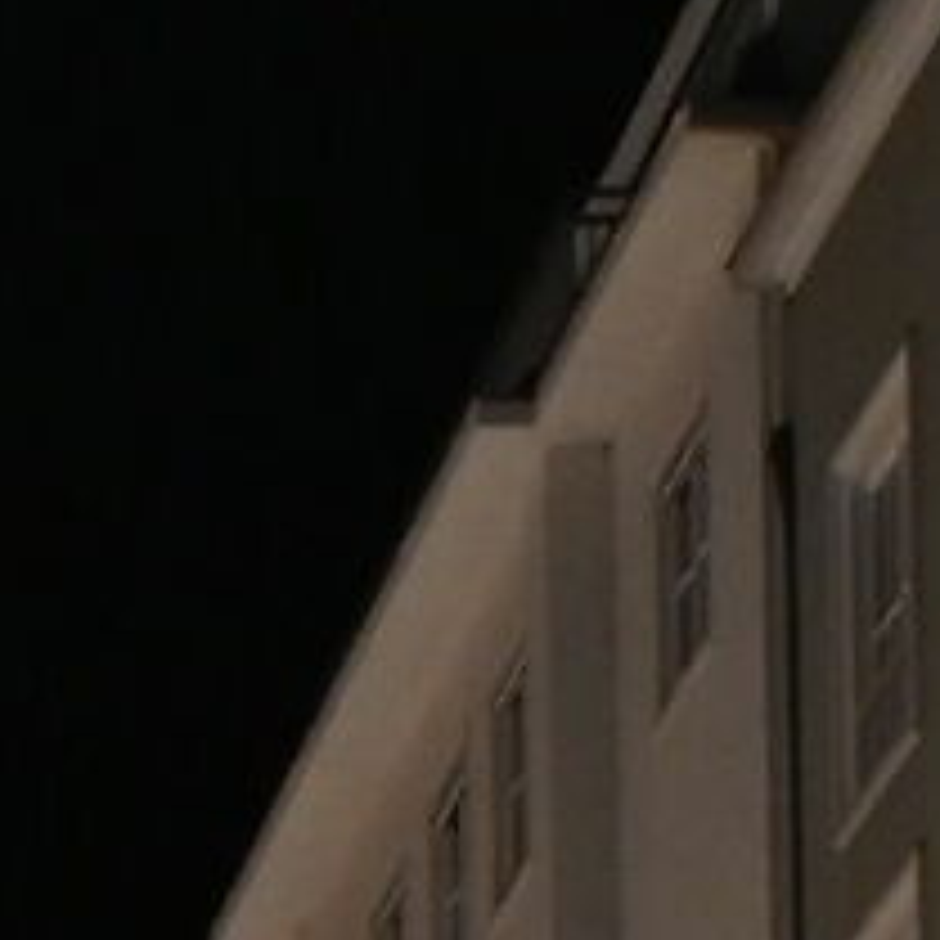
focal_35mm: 351
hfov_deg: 4.8
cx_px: -1808
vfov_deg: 4.7
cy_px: 3004
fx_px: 10784
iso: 1000
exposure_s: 1/60
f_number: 4
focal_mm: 24
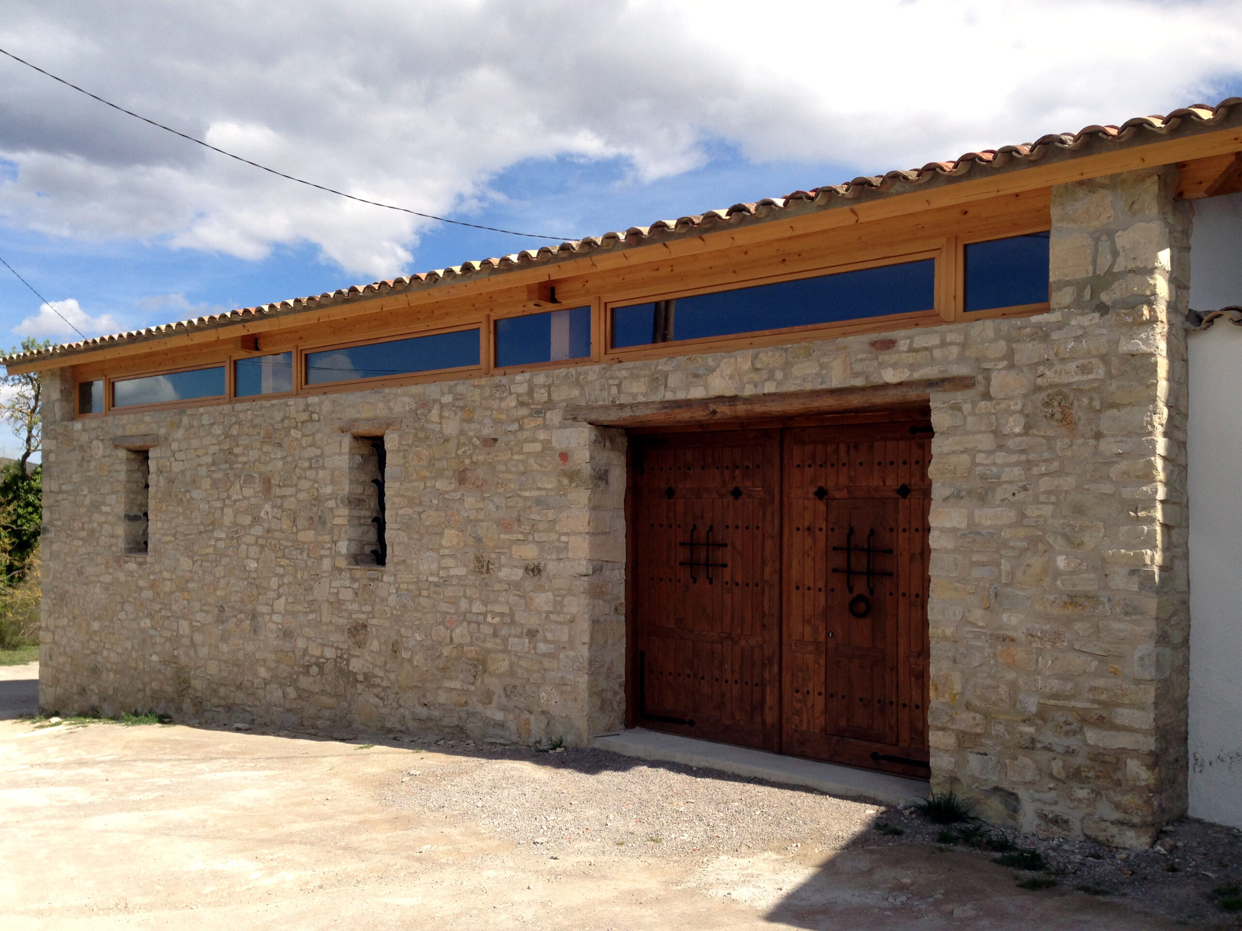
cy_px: 466
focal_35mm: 33
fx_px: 1184
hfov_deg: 55.4
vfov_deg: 42.9
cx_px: 621
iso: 50
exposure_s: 1/1323
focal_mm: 4.13
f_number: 2.4
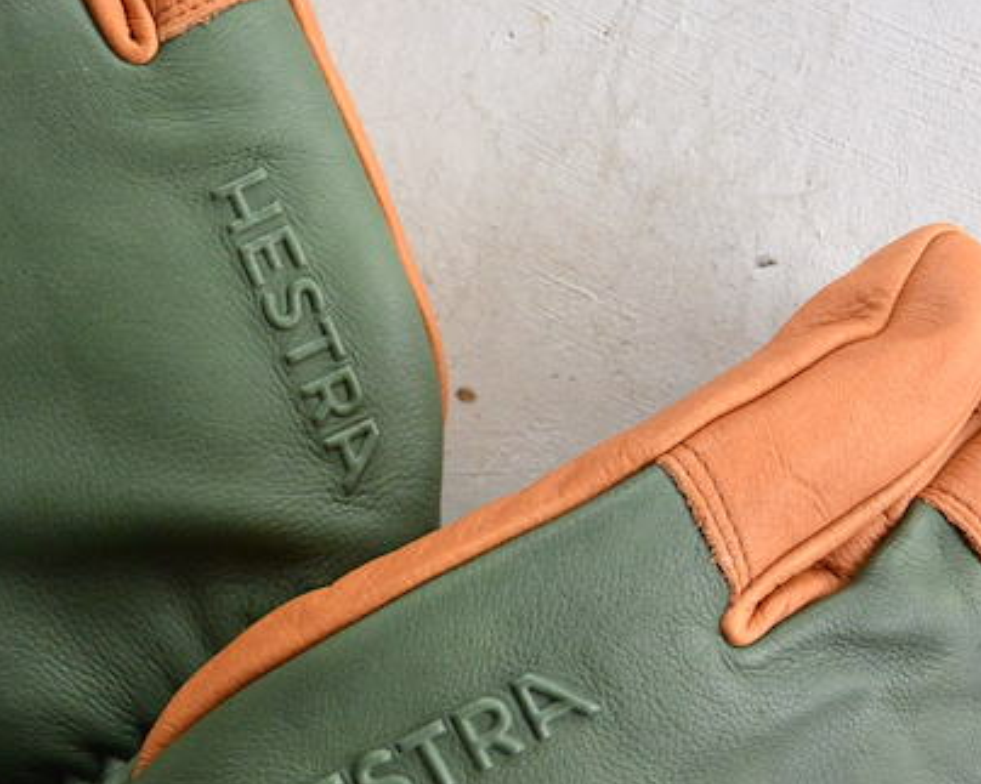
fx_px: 1626
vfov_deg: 27.0
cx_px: 245
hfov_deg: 32.9
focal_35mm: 56
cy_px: 496
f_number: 4
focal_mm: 13.5
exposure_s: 1/60
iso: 800
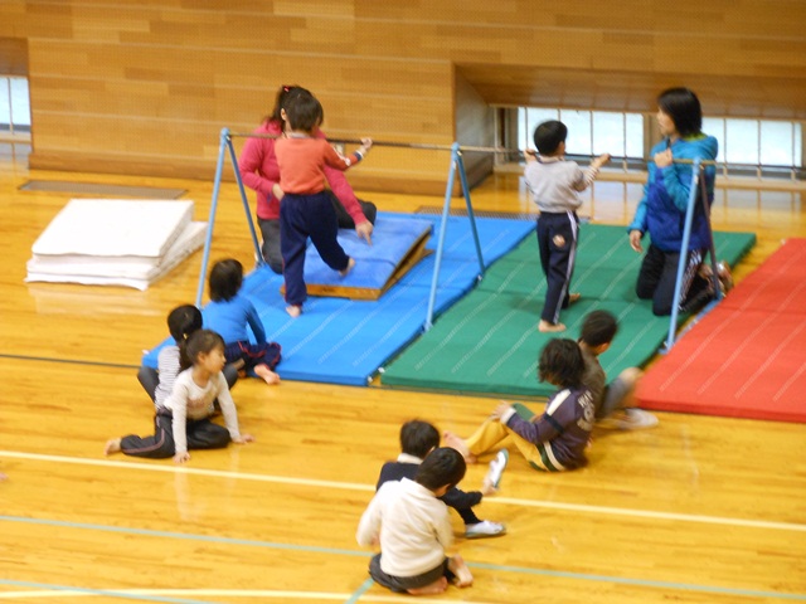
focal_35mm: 167
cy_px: 302
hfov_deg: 11.8
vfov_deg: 8.9
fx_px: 3888
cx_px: 403
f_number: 5.4
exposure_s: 1/10
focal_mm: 29.8
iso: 400
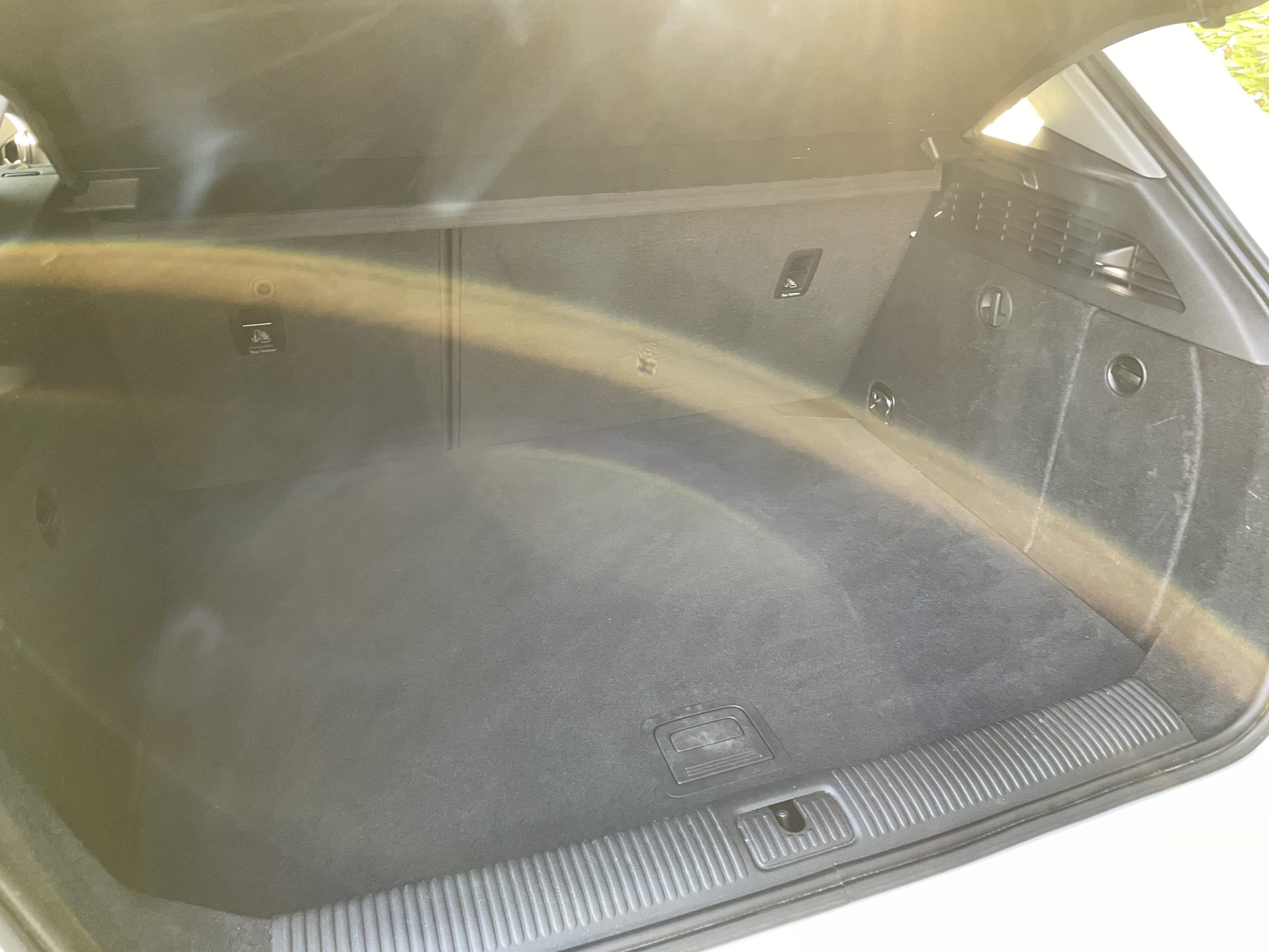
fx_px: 953
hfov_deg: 67.3
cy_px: 476
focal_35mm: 26
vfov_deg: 53.1
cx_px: 634
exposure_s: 1/60
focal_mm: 4.2
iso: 200
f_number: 1.6
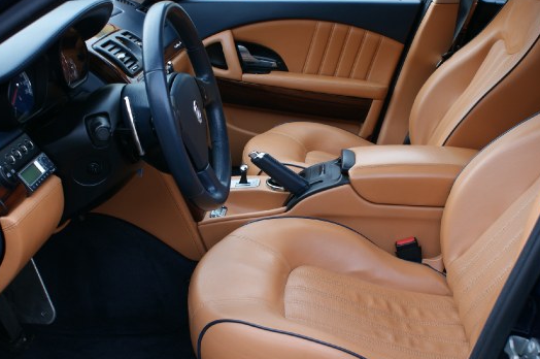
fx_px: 659
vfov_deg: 30.4
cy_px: 207
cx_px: 256
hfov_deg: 44.5
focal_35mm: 44
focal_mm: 24
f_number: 5
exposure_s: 1/50
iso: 100
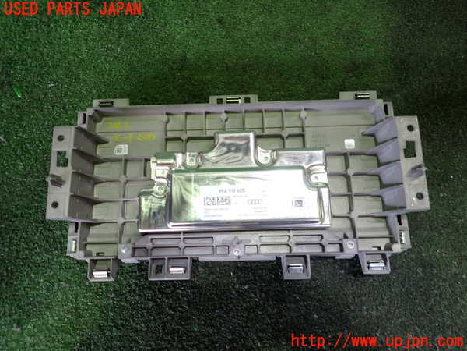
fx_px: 337
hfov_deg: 69.4
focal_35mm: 25
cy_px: 176
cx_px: 234
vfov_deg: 54.9
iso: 200
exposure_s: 1/40
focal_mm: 4.5
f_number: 2
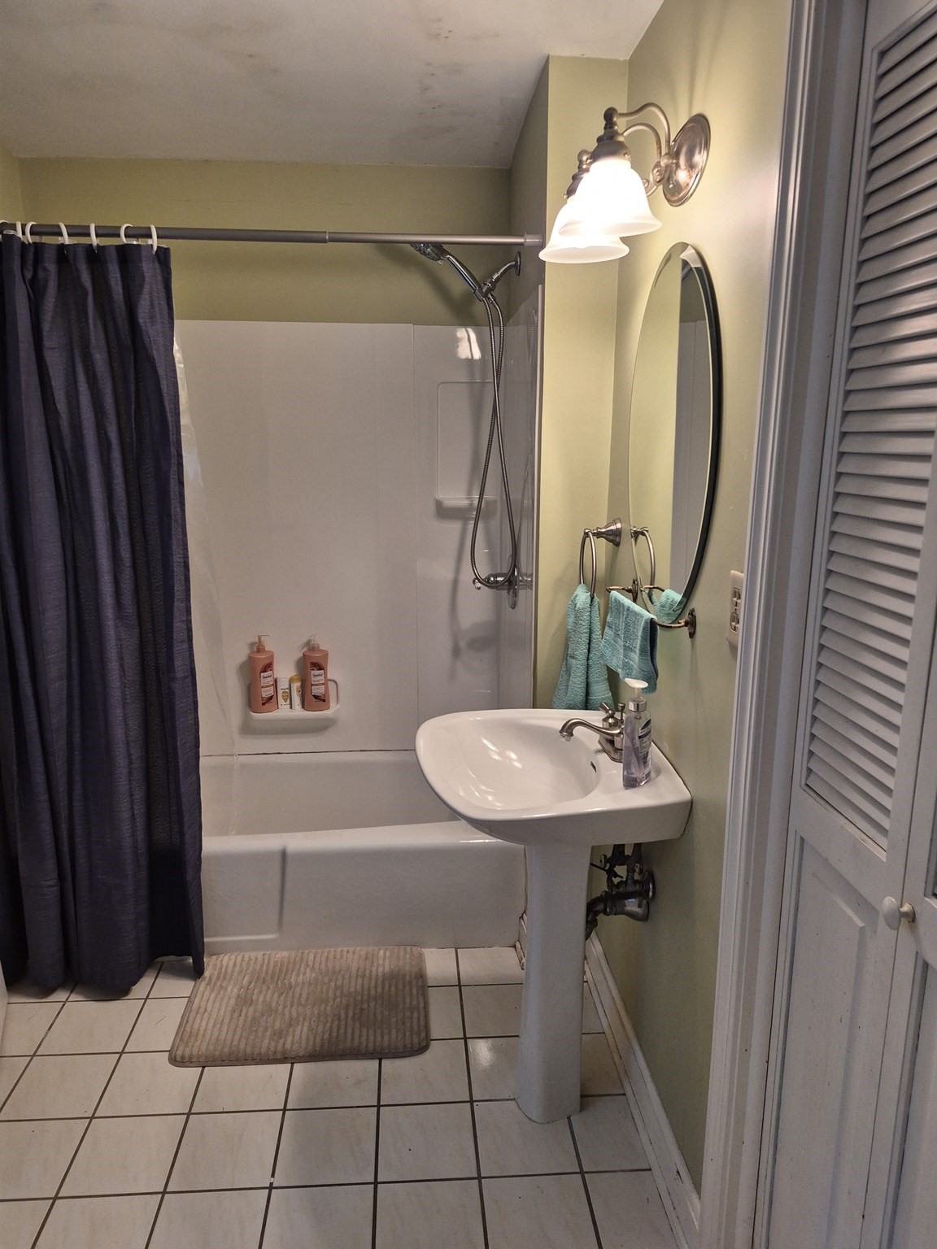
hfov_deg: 58.9
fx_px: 830
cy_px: 624
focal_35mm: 23
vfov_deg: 73.9
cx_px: 468
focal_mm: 5.4
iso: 250
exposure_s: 1/120
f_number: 1.8
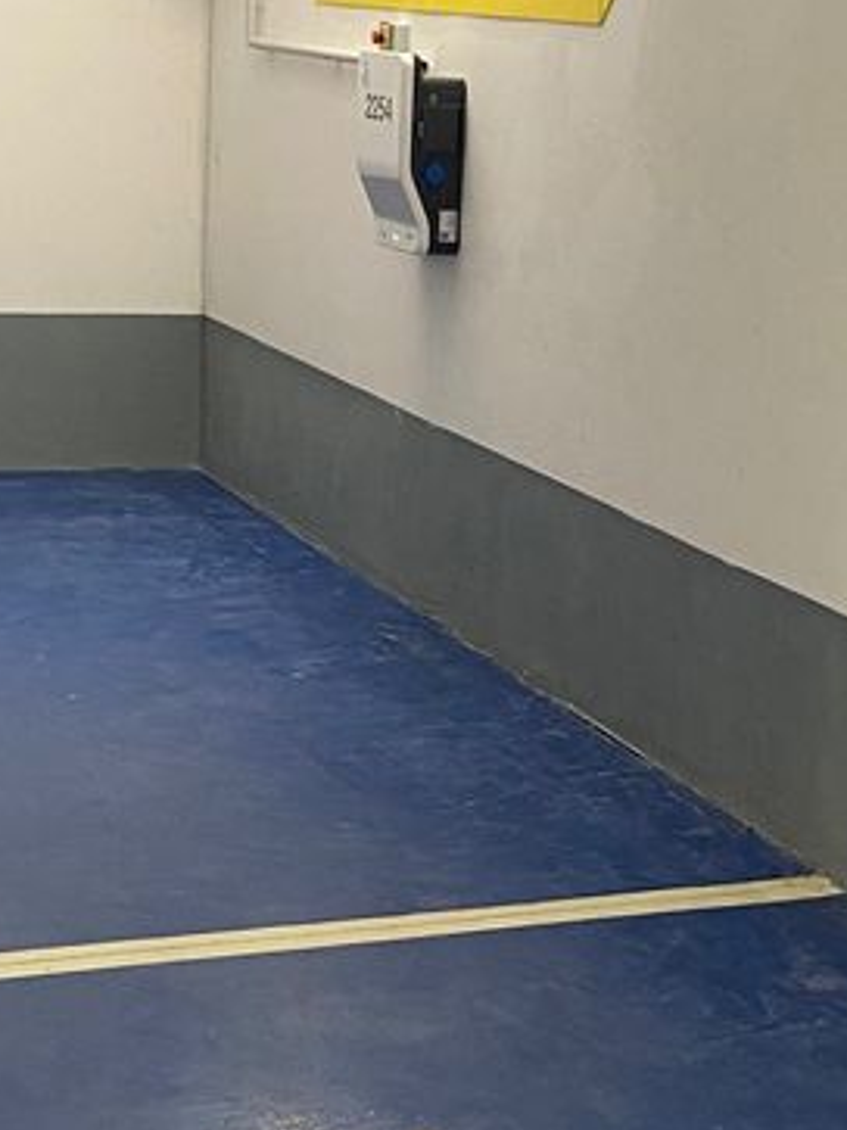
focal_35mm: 86
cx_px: 604
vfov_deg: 22.8
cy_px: 492
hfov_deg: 17.1
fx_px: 2807
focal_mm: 4.25
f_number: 1.8
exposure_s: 1/50
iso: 200
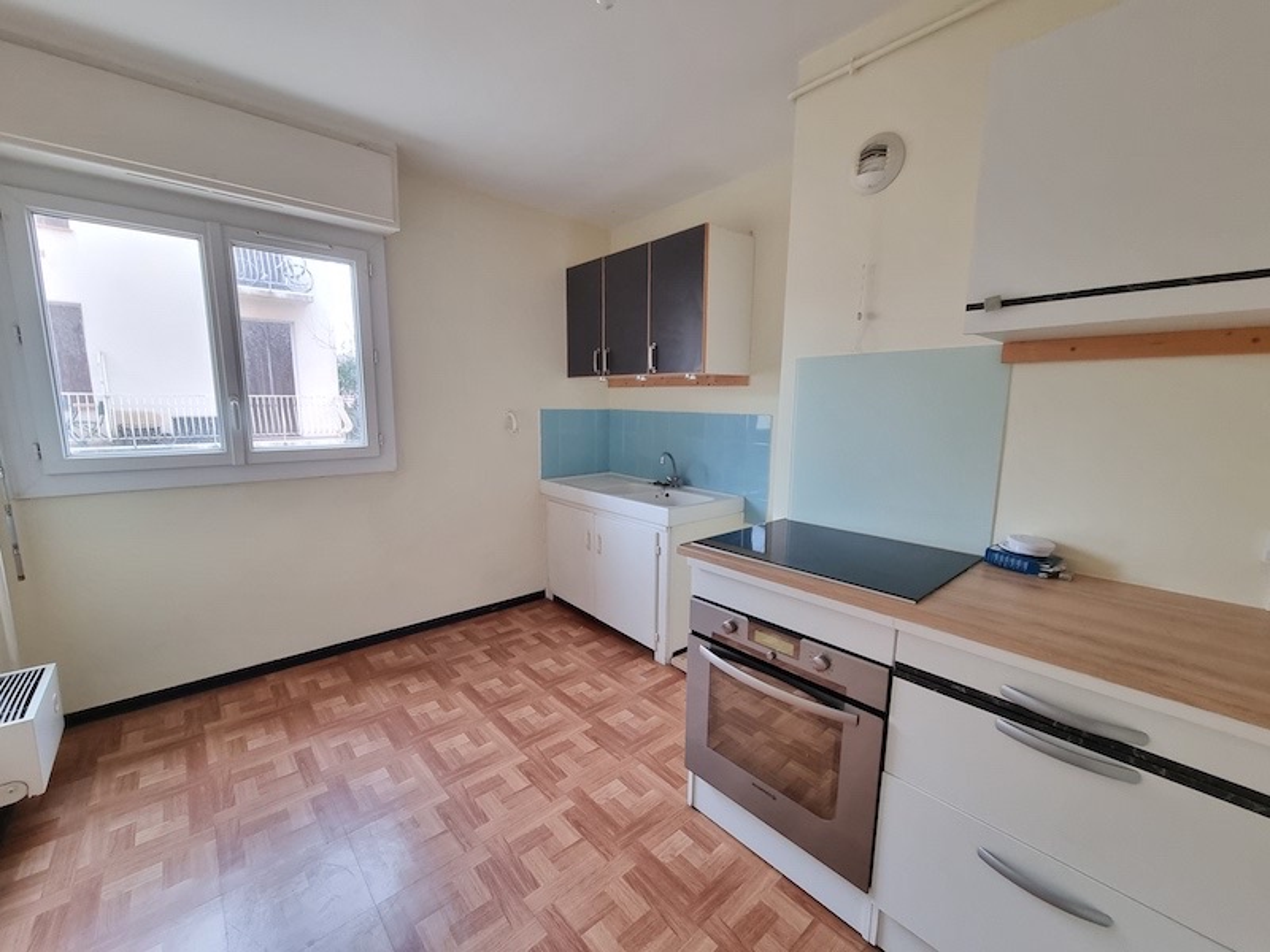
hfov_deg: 106.2
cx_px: 635
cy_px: 476
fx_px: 477
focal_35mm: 13
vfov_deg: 89.9
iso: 500
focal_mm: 2.2
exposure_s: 1/33
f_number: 2.2
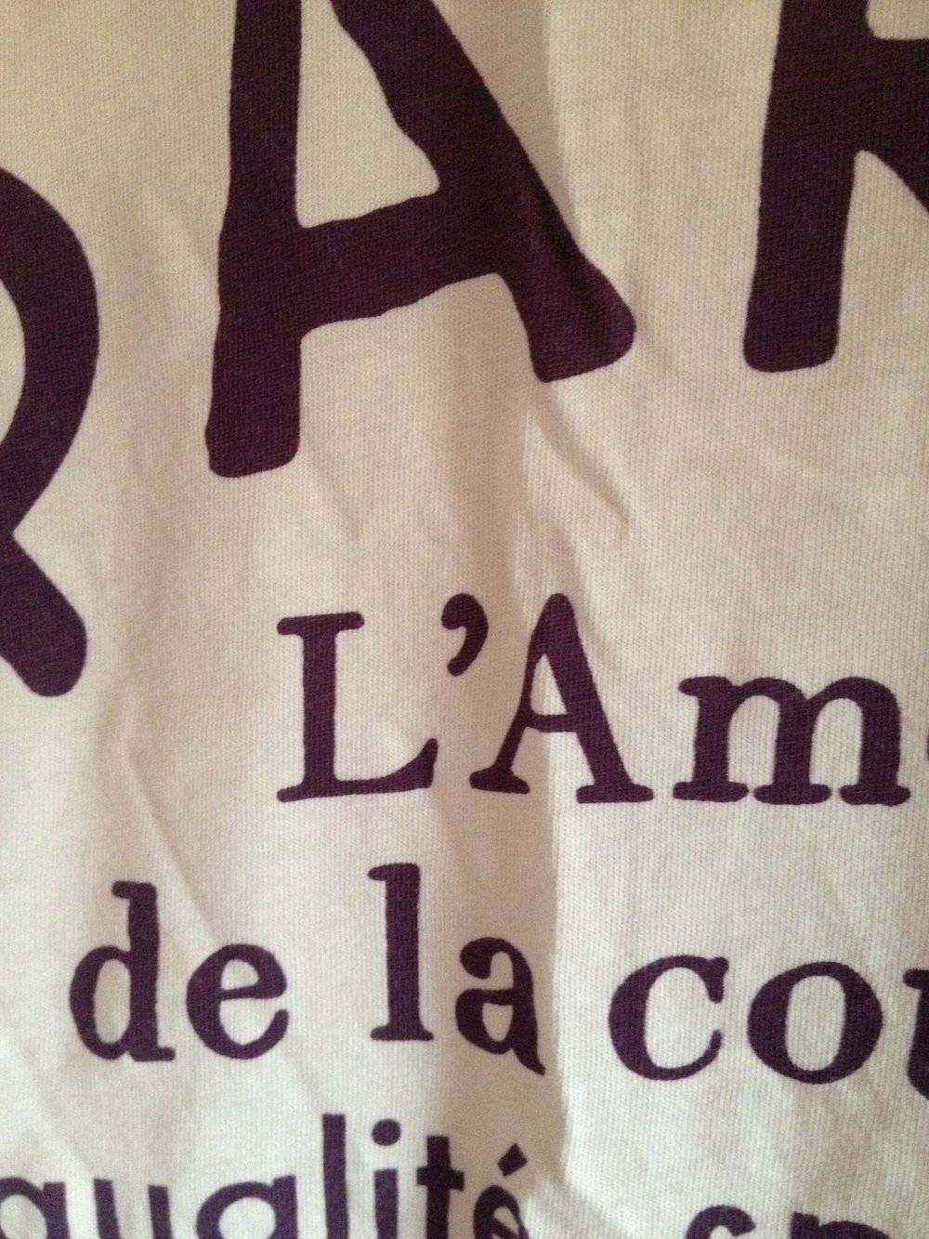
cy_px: 620
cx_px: 464
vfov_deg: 52.6
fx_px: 1252
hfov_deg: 40.7
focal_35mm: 35
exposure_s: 1/17
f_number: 2.4
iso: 400
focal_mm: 4.28
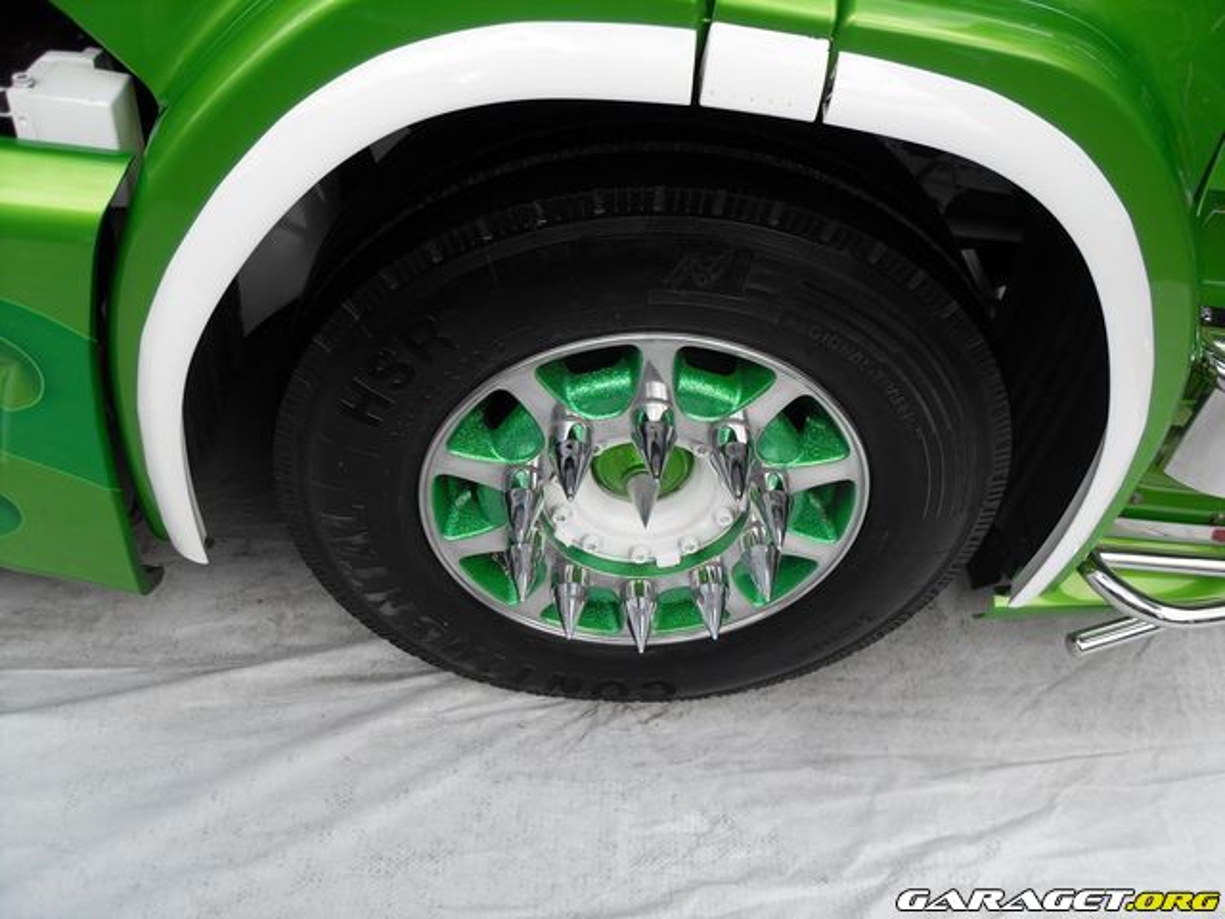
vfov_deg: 49.7
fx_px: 991
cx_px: 612
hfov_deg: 63.4
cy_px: 460
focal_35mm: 28
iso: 80
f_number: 7.1
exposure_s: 1/90
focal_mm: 6
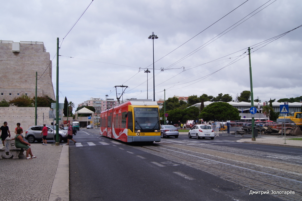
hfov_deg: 49.6
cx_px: 151
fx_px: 327
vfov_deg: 34.2
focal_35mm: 39
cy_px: 100
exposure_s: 1/100
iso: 100
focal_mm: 26
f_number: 10
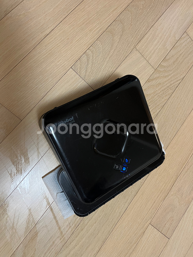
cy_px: 128
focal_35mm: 26
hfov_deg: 53.1
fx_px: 193
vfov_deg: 67.3
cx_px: 96
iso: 200
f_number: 1.6
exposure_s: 1/60
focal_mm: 5.1
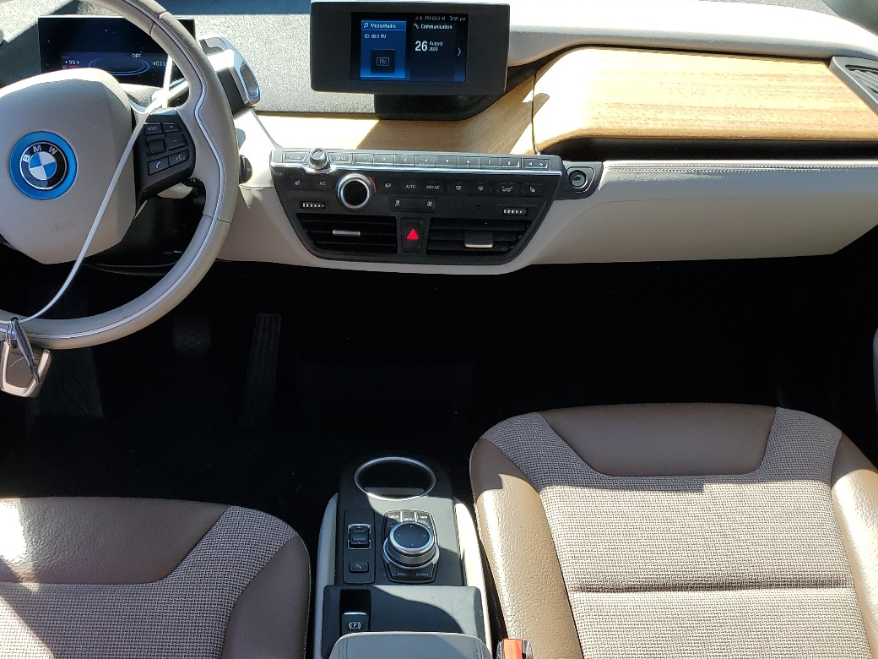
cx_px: 379
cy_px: 390
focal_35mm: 40
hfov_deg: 46.7
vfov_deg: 35.9
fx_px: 1015
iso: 50
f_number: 1.5
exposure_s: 1/769
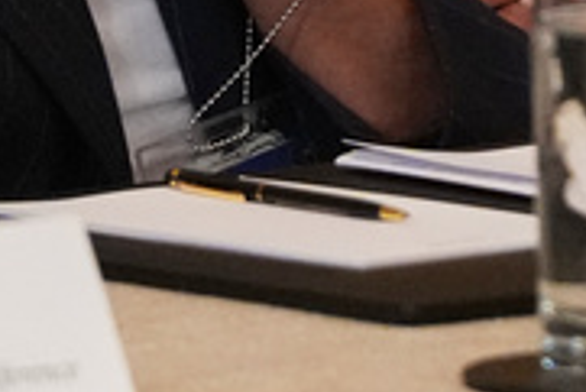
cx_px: 984
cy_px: -572
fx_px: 27677
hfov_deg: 1.2
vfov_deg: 0.8
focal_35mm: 1699
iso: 5000
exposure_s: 1/320
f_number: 2.8
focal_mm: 200
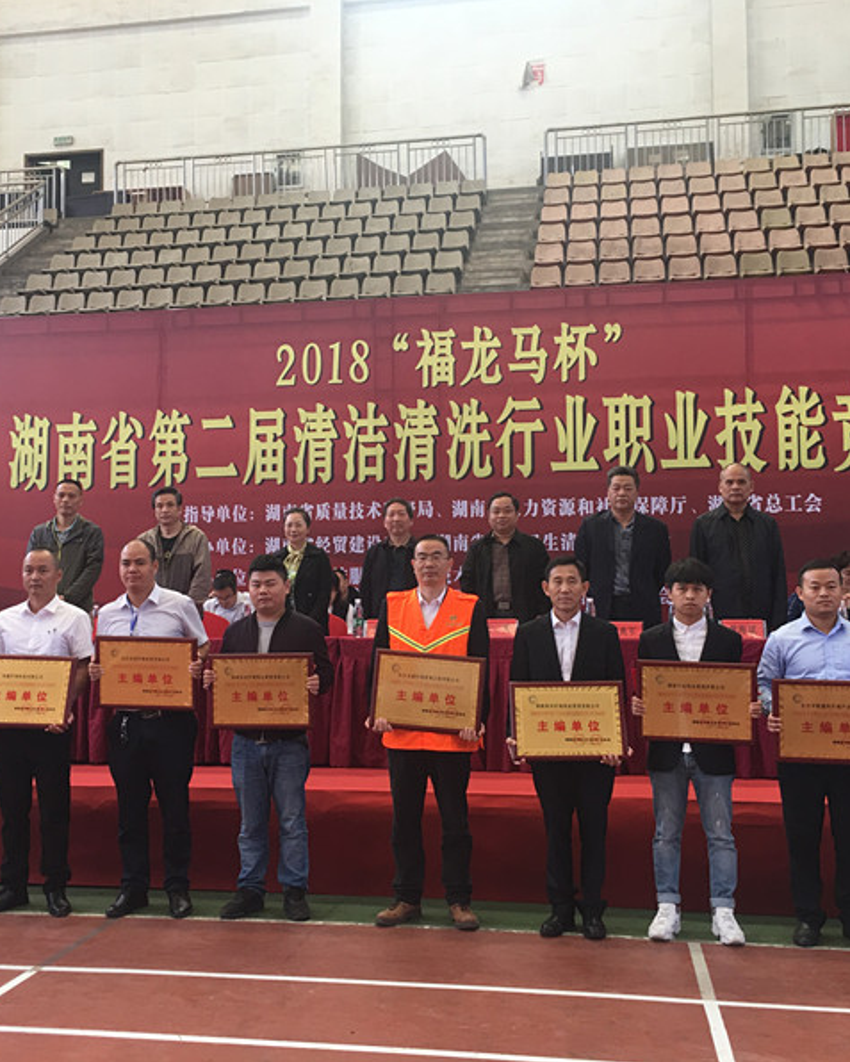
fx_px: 1195
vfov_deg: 47.9
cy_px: 529
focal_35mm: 38
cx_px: 387
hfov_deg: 39.1
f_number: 2.2
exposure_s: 1/33
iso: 32
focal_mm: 4.15
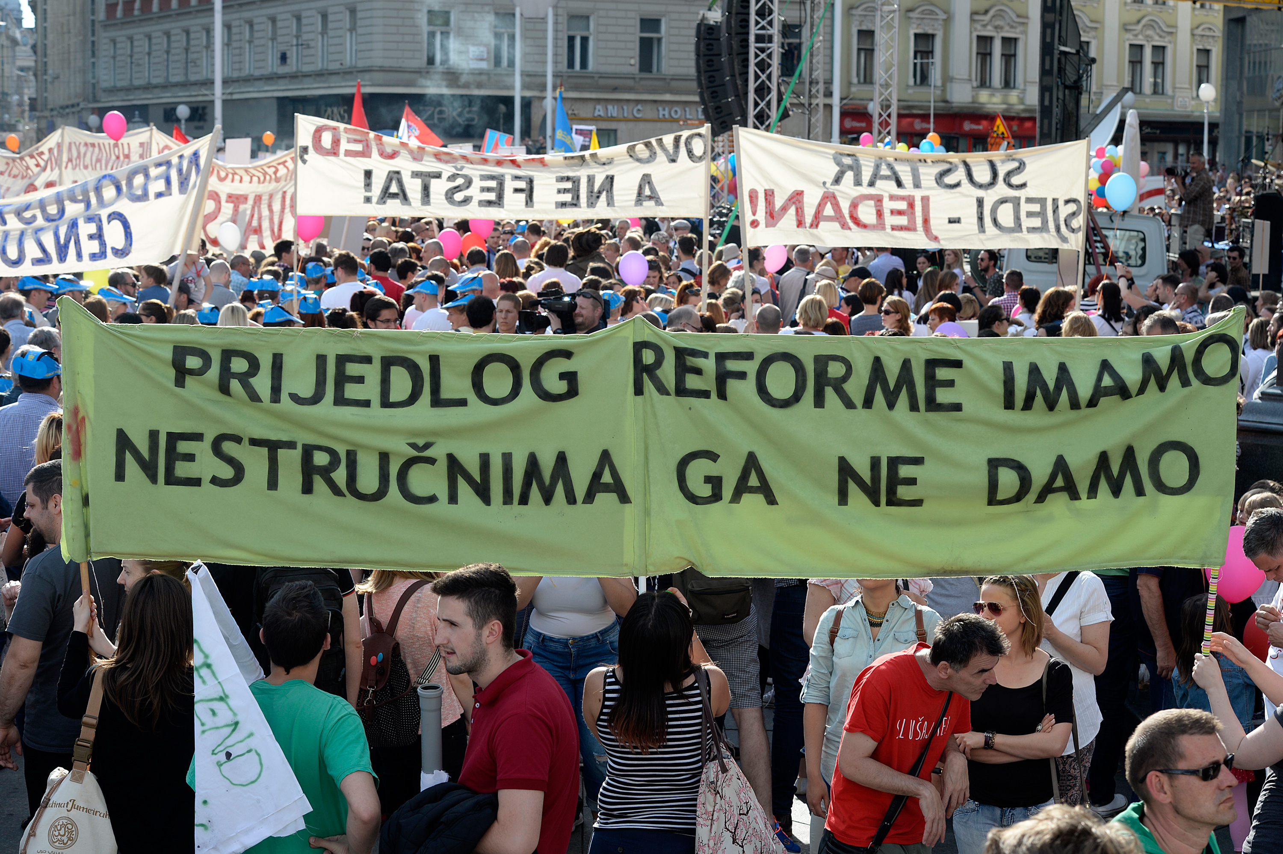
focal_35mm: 70
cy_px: 427
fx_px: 2493
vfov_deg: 19.4
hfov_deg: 28.9
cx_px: 642
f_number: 7.1
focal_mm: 70
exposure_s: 1/400
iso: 320
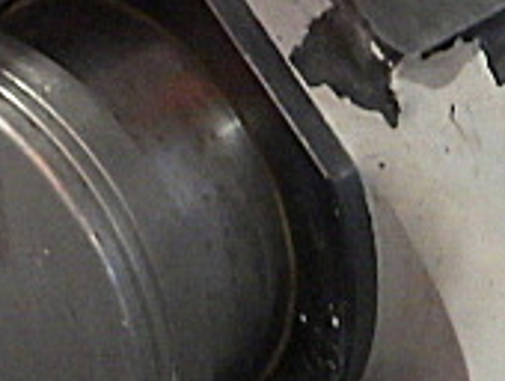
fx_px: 1870
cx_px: 285
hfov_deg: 15.4
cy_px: 393
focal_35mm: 128
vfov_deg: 11.5
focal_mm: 6.1
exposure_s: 1/20
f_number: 3.8
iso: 1600
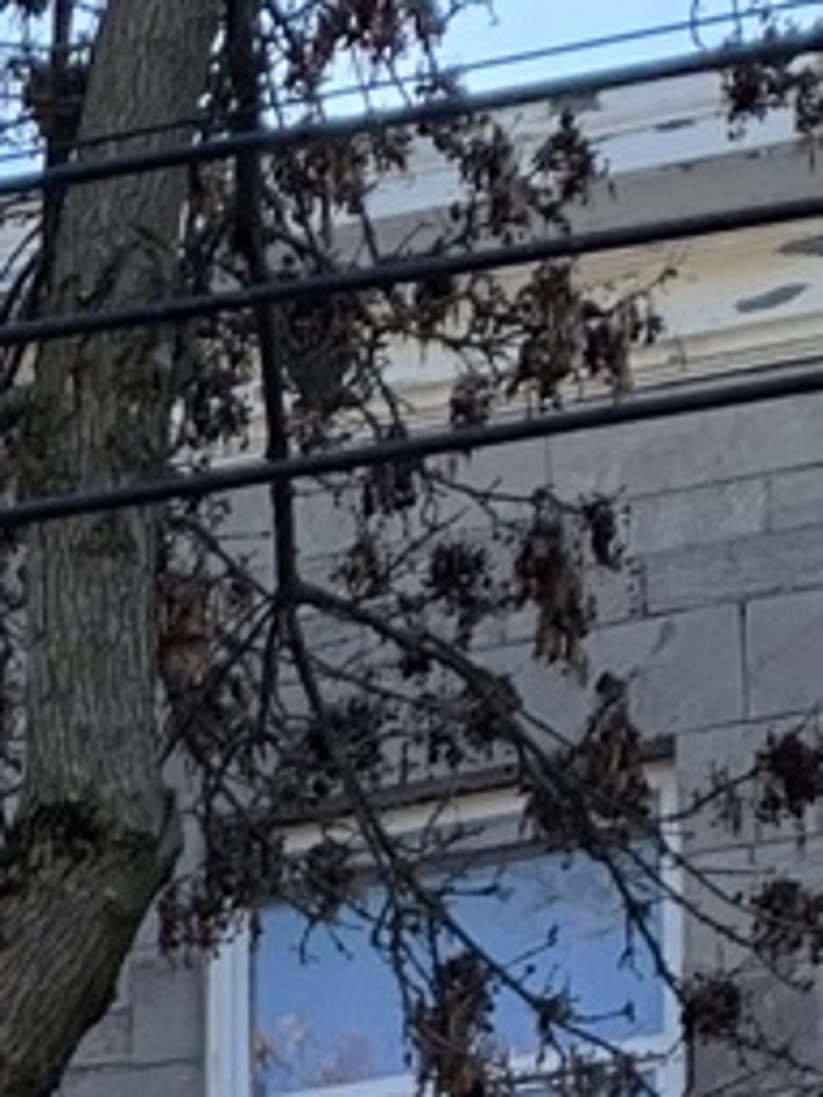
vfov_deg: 8.8
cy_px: 2473
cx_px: -806
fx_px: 6594
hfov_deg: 6.9
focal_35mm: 208
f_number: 1.8
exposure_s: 1/303
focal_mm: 4.25
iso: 25
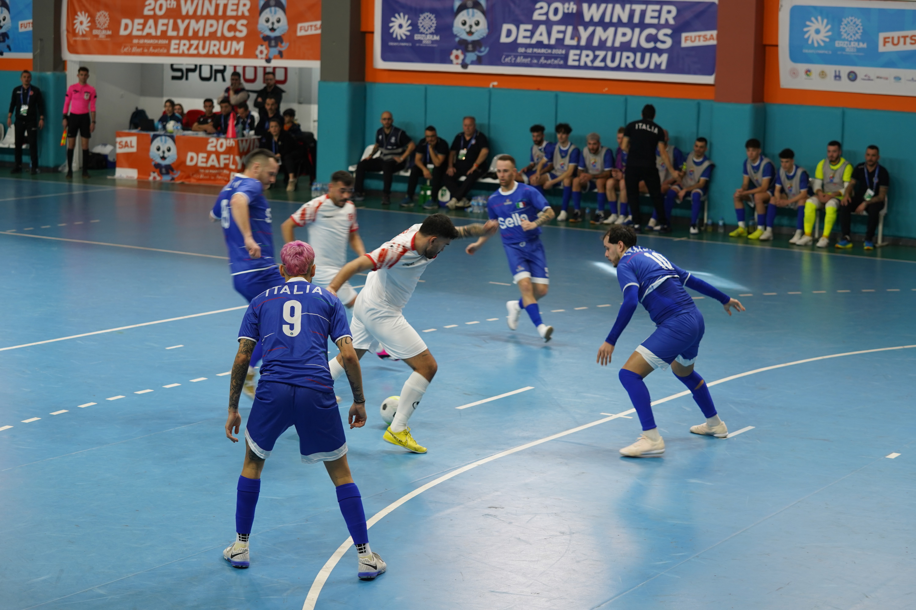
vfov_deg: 19.5
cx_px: 458
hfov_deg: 28.8
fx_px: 1781
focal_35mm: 70
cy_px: 305
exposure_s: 1/160
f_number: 4
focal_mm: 70
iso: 640
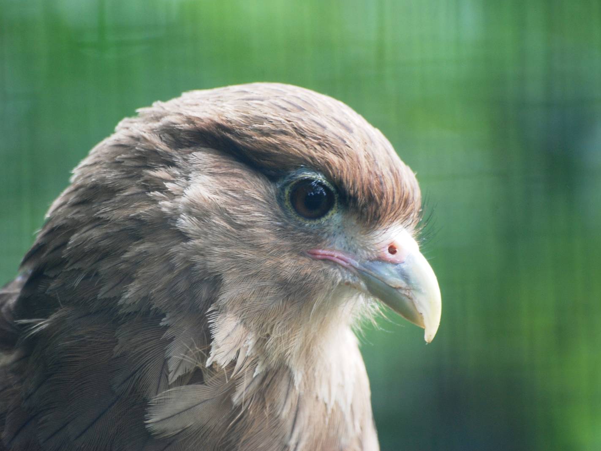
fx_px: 8455
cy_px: 226
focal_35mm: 487
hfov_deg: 4.1
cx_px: 297
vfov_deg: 3.1
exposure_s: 1/100
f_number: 5.6
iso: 400
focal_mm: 300
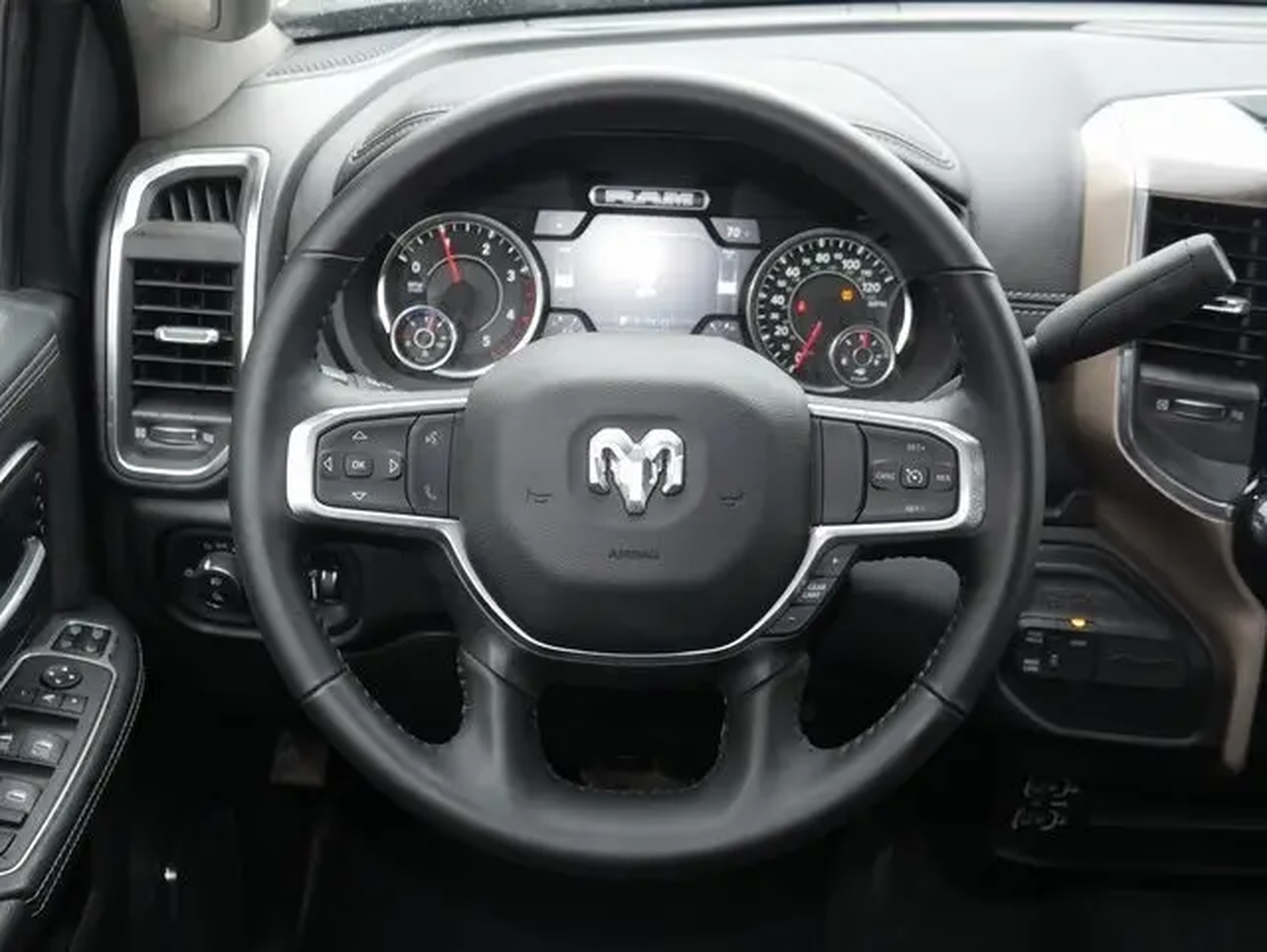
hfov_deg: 46.8
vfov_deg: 36.0
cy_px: 476
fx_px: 1465
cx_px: 634
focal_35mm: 40
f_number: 5
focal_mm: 20
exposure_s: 1/60
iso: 800
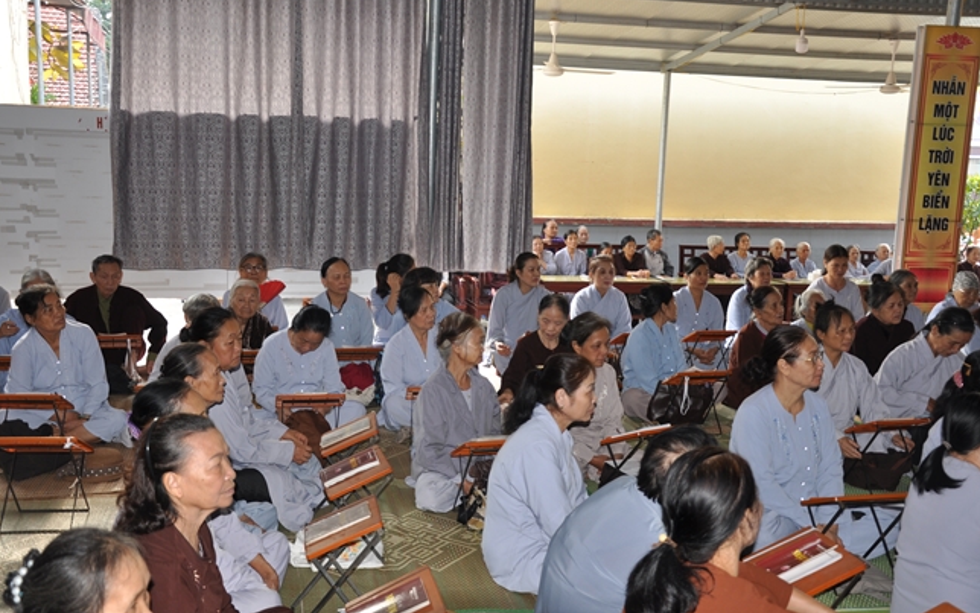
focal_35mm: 39
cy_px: 297
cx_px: 487
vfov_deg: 33.2
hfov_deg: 50.9
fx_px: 1029
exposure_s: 1/60
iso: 200
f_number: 4
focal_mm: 25
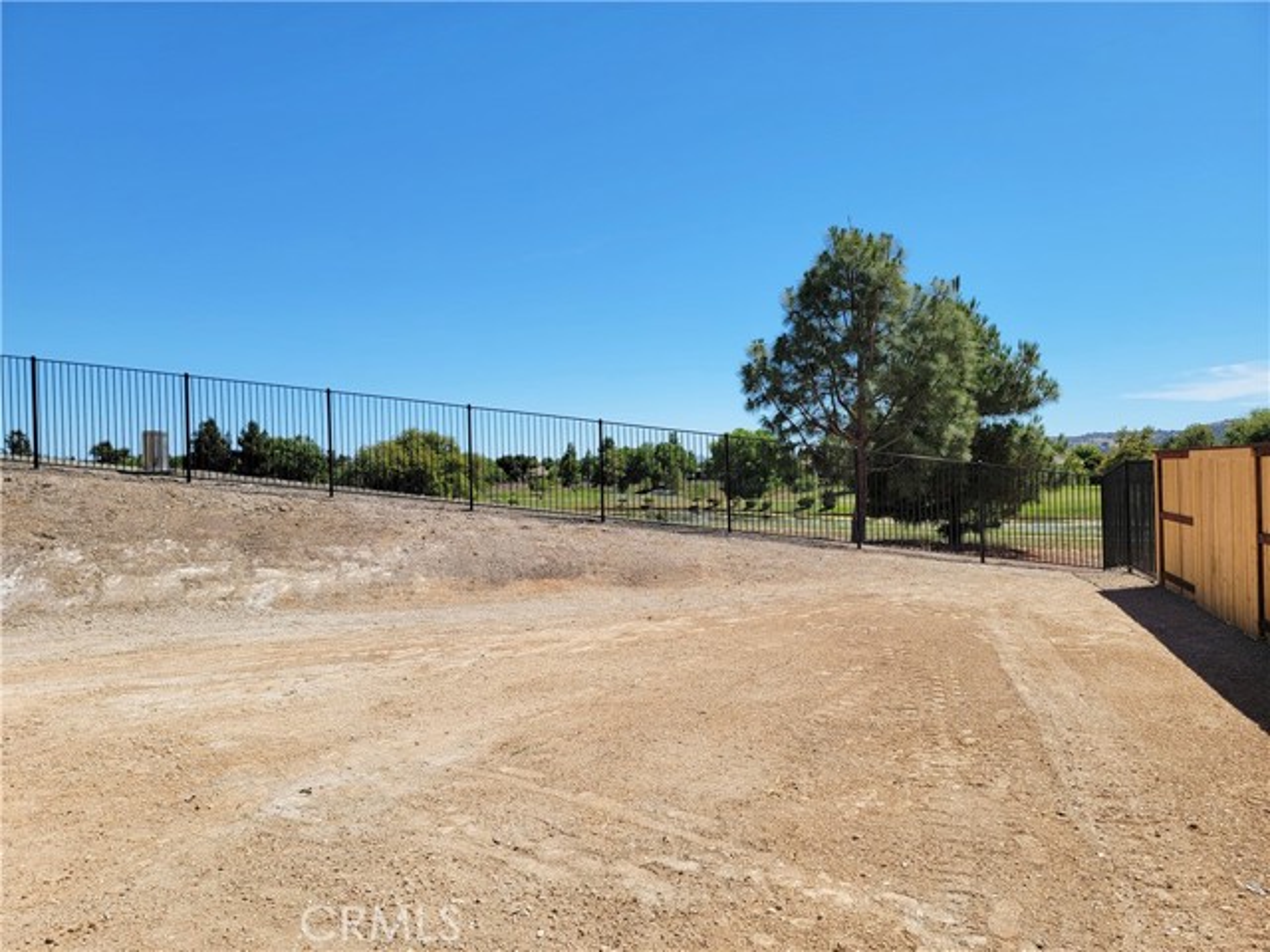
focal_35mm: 24
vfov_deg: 56.8
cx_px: 635
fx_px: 881
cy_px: 476
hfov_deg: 71.6
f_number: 1.8
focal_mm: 6.7
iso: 16
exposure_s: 1/1402
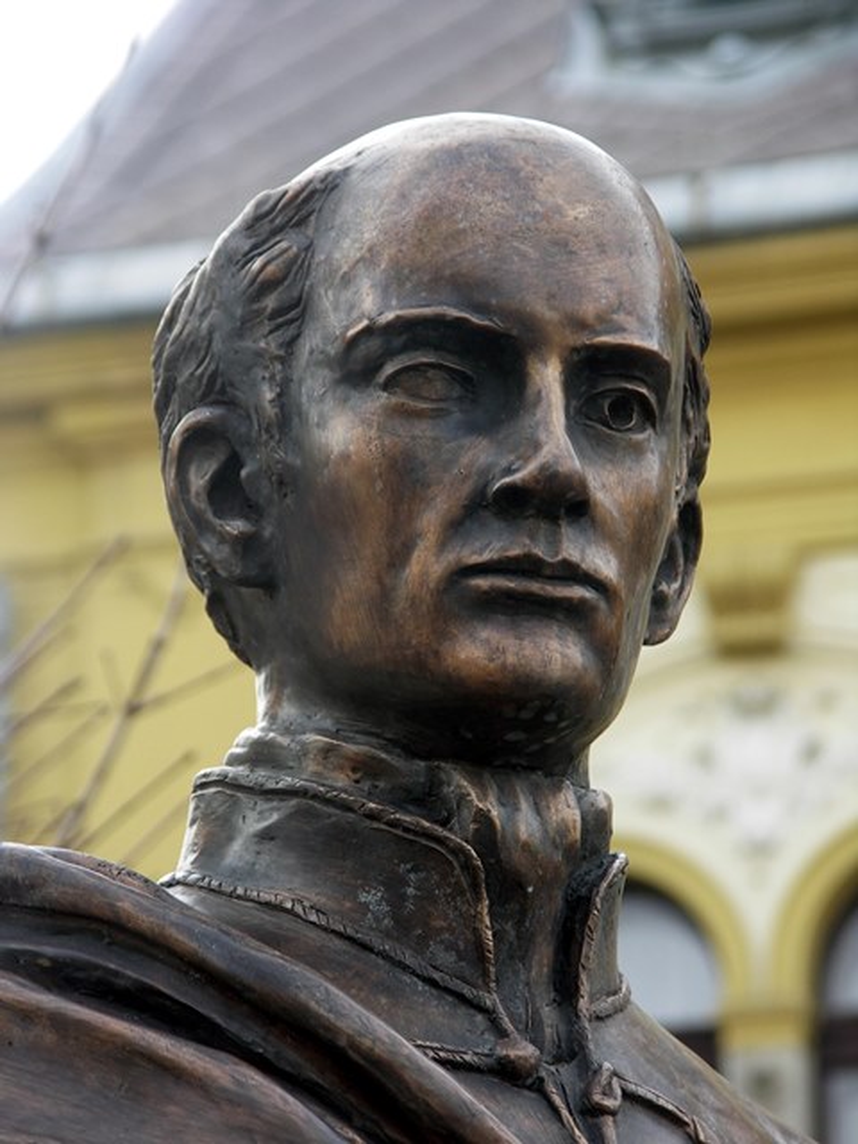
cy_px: 572
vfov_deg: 9.9
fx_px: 6610
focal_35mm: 200
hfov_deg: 7.4
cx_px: 429
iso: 100
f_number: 3.5
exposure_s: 1/200
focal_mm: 50.8
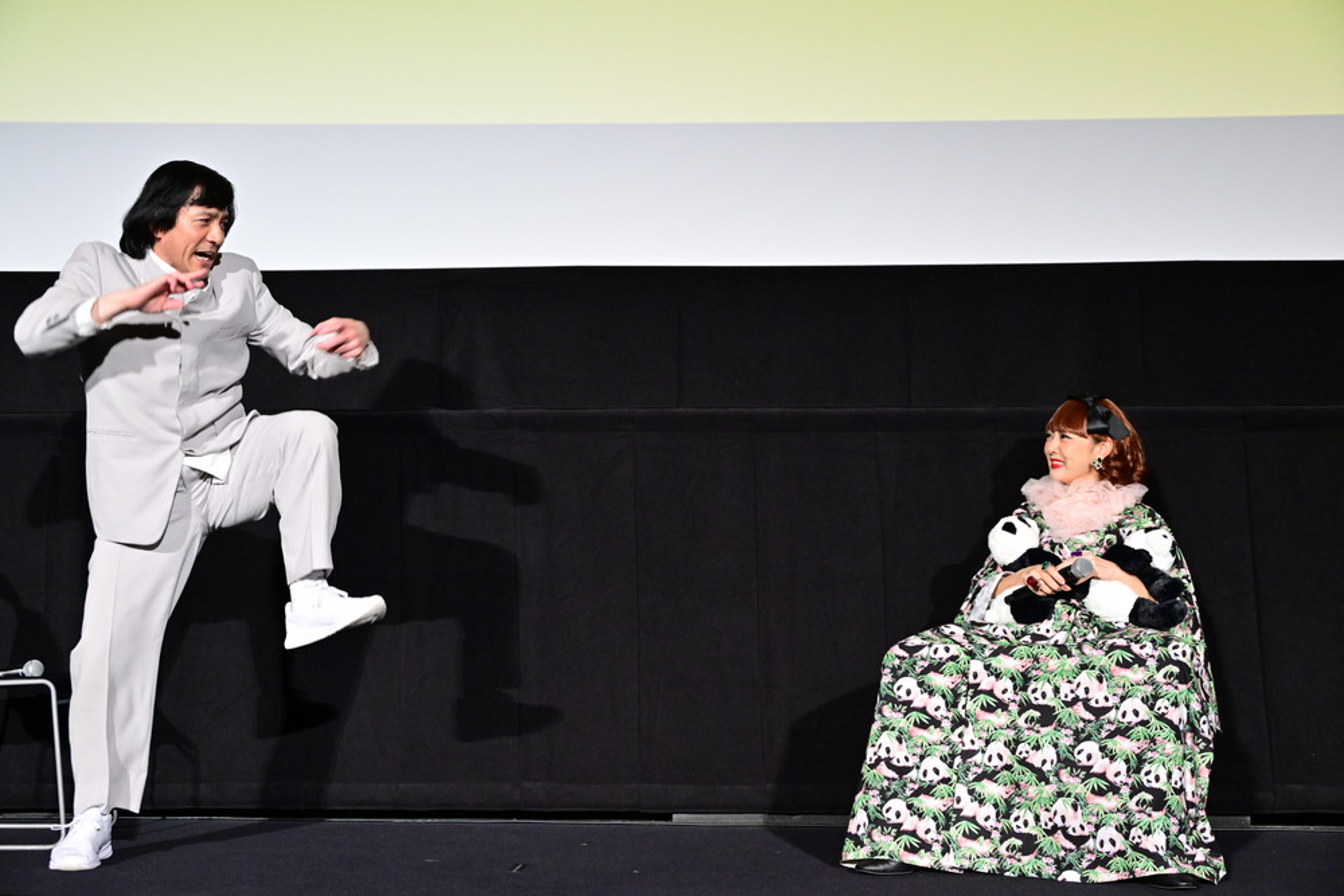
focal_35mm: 48
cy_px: 448
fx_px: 1792
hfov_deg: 41.1
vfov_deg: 28.1
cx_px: 672
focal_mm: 48
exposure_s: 1/200
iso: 4000
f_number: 5.3
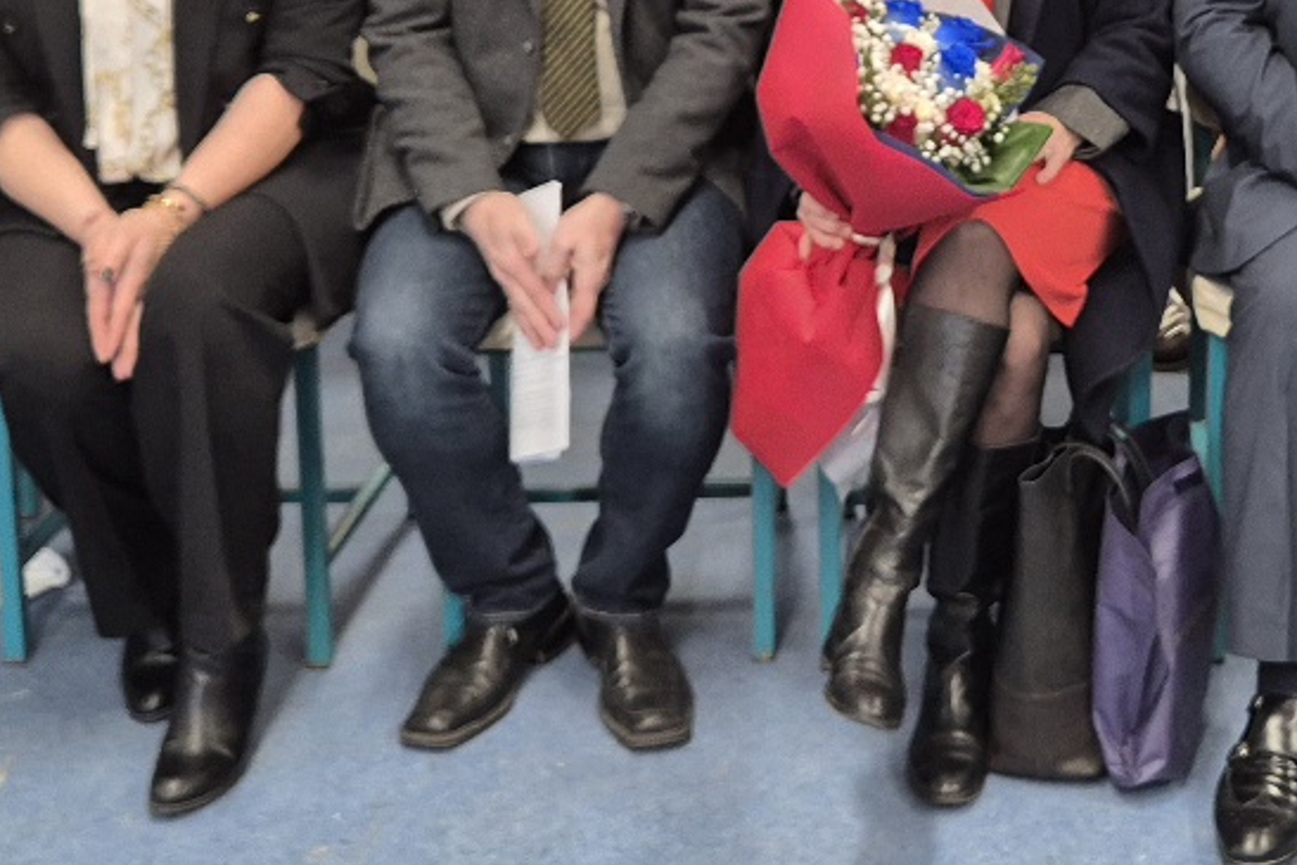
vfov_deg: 18.7
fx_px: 2522
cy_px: -100
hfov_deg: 28.5
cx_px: 932
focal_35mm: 70
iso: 160
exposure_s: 1/60.2
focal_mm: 5.4
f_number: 1.8
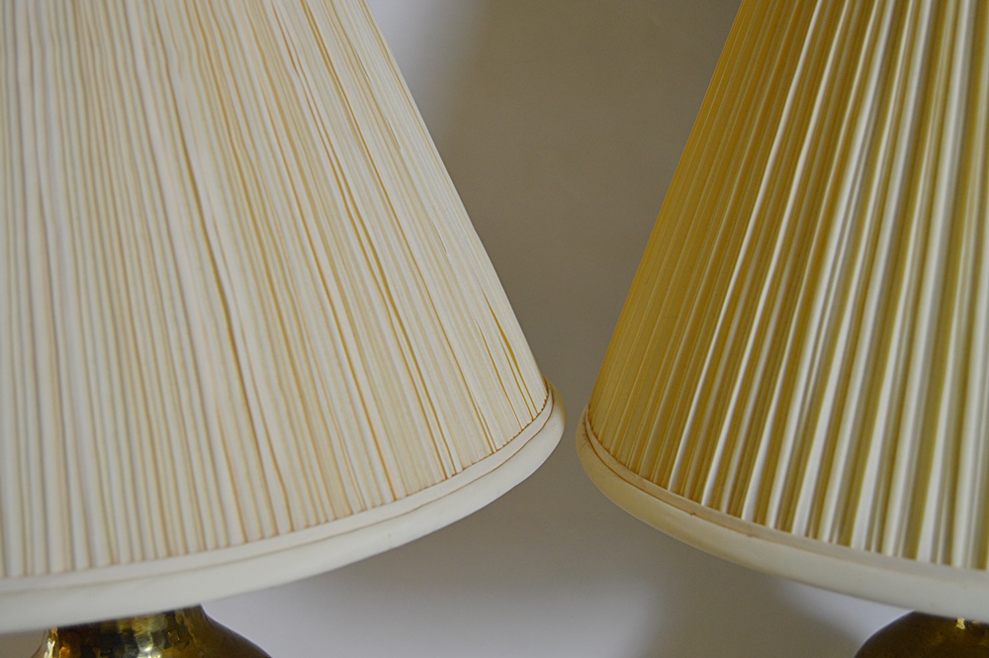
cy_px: 329
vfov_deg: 34.2
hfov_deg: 49.6
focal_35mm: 39
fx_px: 1071
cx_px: 494
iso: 400
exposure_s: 1/100
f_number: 5
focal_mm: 26
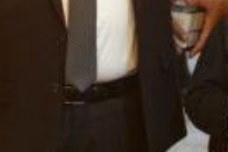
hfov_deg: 5.9
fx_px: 2166
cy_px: -5
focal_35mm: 342
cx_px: -229
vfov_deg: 4.0
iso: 640
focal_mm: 70
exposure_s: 1/200
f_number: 4
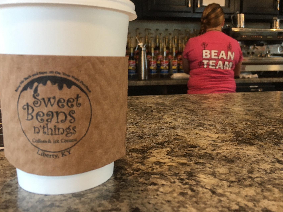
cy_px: 84
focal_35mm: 35
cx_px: 153
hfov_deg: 52.6
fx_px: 286
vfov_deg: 40.5
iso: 40
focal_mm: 4.15
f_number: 2.2
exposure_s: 1/30
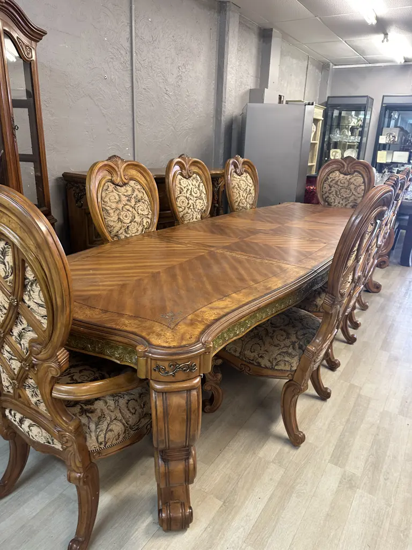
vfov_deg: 71.6
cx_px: 206
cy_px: 275
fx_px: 381
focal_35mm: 24
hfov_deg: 56.8
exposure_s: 1/50
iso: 160
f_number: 1.78
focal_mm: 6.86
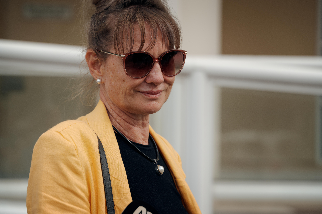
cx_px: 161
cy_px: 107
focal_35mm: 135
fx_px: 1207
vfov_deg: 10.2
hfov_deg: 15.2
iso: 200
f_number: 5.6
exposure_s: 1/500
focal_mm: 135
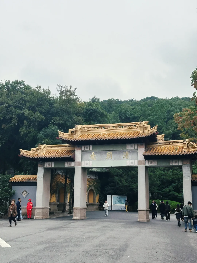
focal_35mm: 48
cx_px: 98
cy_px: 132
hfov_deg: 30.3
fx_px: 364
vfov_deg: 39.7
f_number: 1.78
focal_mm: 6.86
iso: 64
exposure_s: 1/323
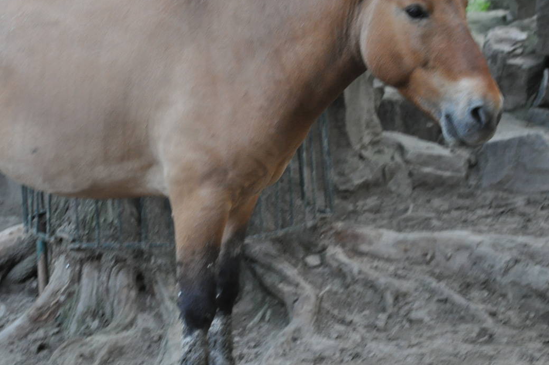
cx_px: 220
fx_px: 2468
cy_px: 155
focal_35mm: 162
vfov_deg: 8.5
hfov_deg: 12.7
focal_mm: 70
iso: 1600
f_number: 4.5
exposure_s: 1/30
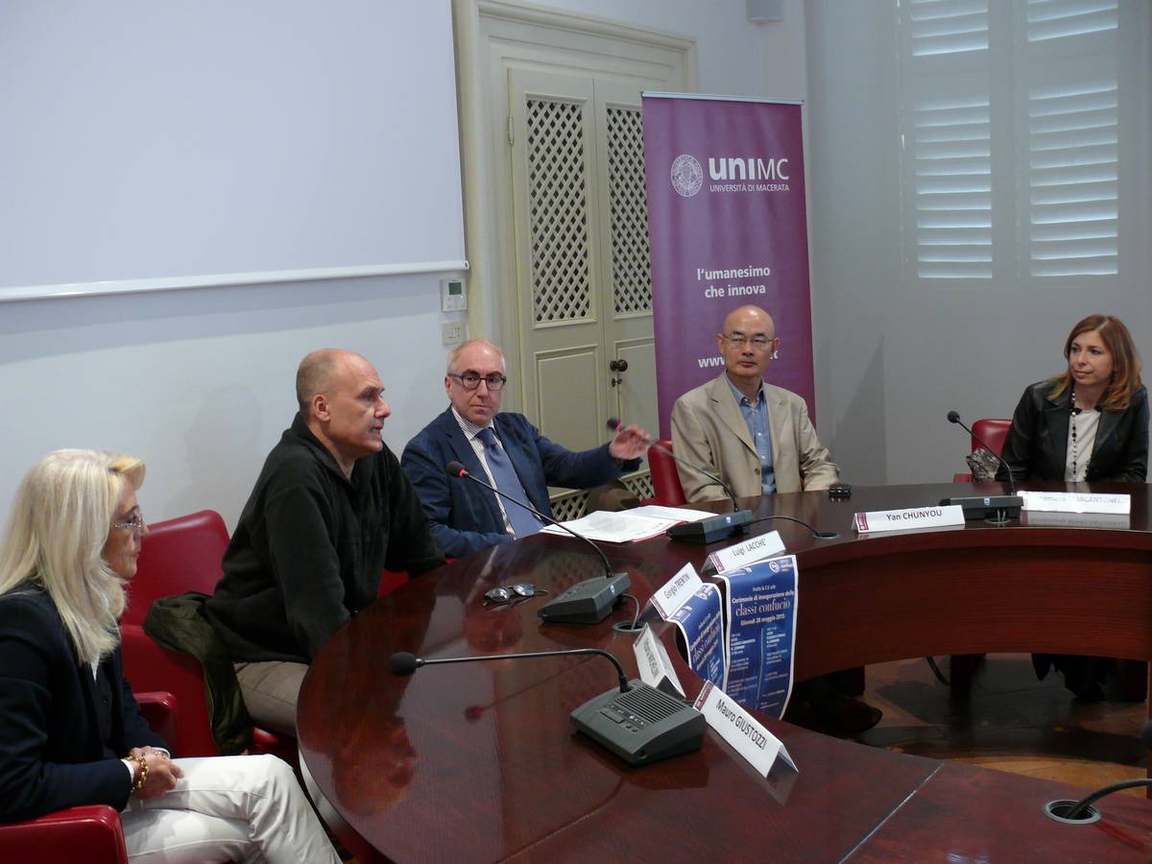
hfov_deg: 50.1
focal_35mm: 37
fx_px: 1231
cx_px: 576
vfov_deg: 38.7
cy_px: 432
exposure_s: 1/13
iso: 200
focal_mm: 7.9
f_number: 2.8
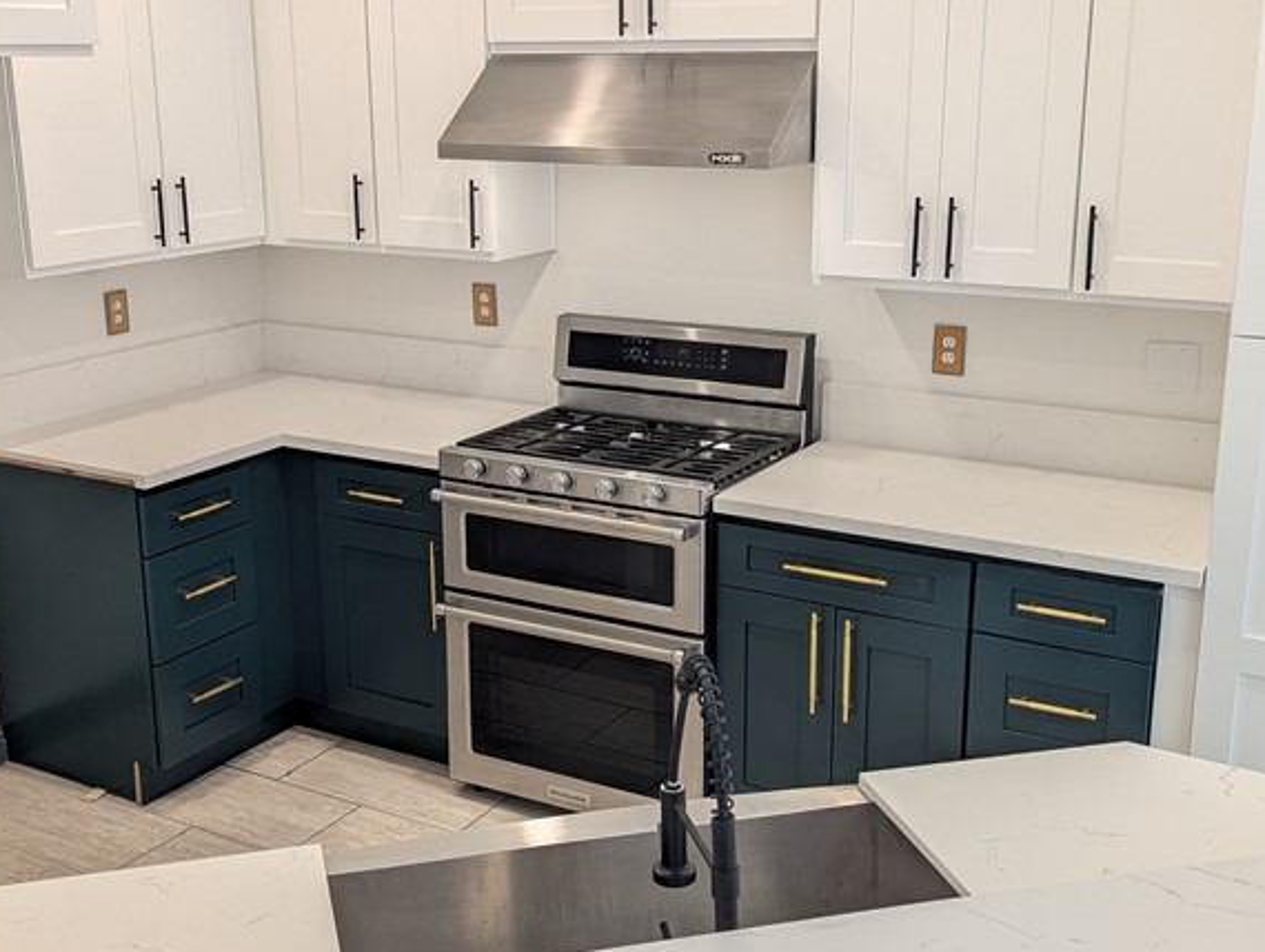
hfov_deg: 43.8
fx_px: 1573
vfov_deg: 33.7
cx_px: 609
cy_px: 477
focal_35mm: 43
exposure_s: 1/60
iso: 83
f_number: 1.85
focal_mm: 6.81
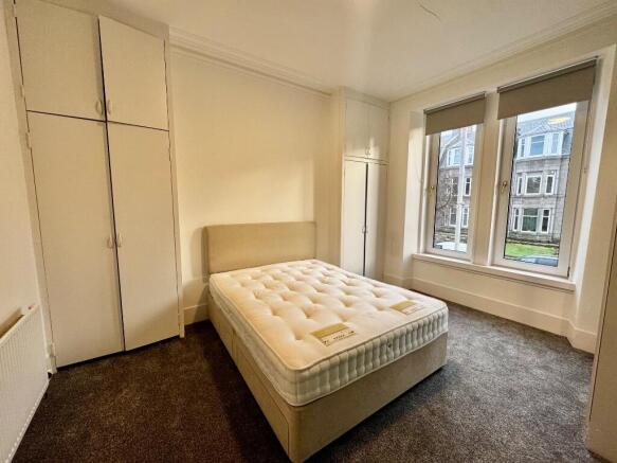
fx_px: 249
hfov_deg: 102.1
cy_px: 232
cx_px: 308
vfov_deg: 85.7
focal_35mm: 14
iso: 160
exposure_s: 1/100
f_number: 2.2
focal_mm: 2.22
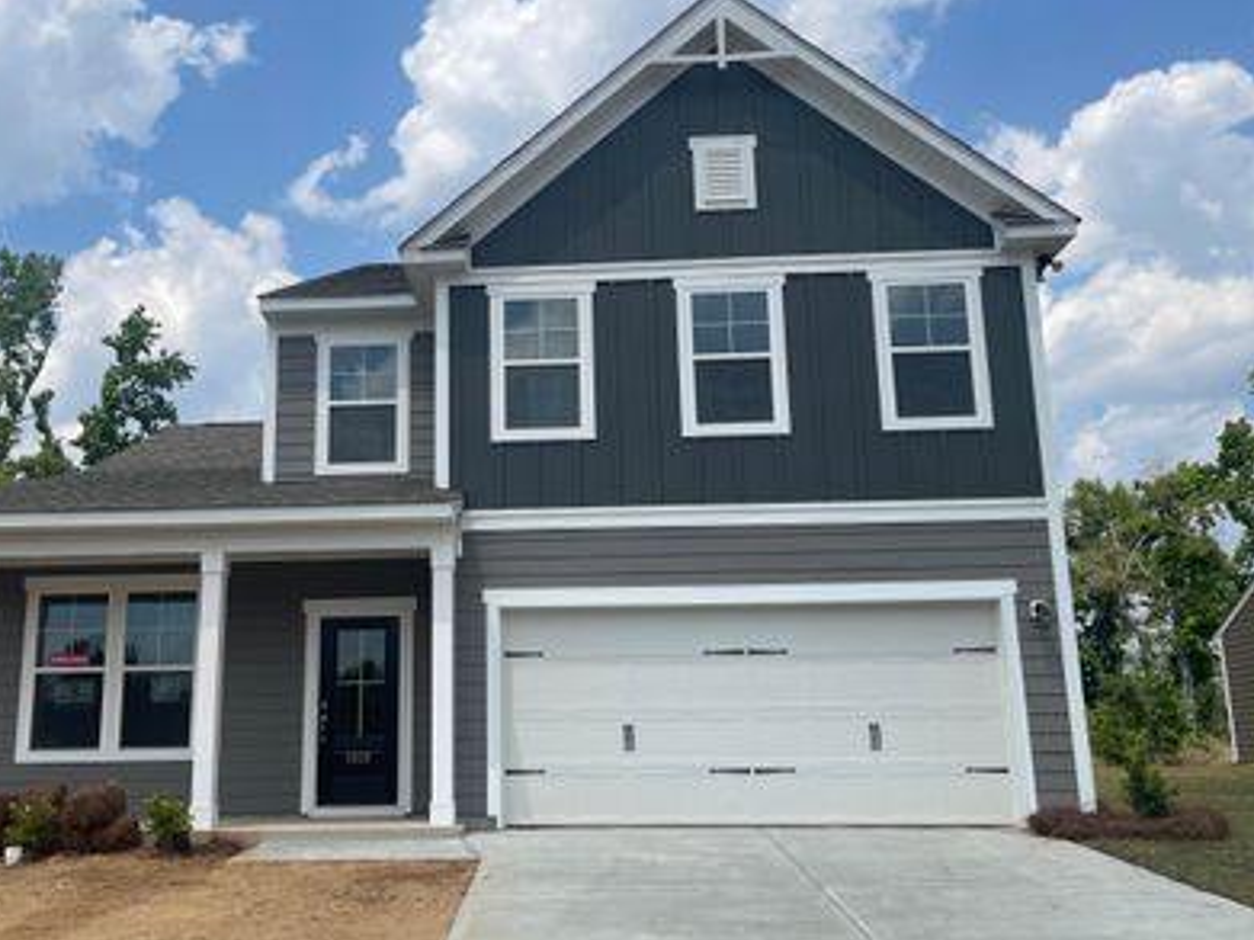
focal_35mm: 32
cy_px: 492
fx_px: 1159
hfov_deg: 56.5
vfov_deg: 44.1
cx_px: 520
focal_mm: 5.1
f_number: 1.6
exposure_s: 1/5376
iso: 32
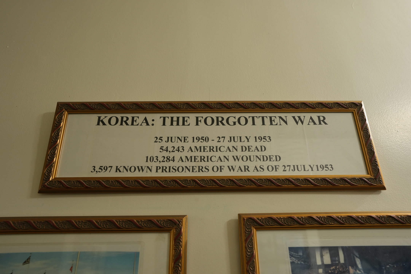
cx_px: 206
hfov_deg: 73.7
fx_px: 274
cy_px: 137
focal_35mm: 24
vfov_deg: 53.1
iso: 640
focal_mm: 24
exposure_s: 1/30
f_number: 2.8
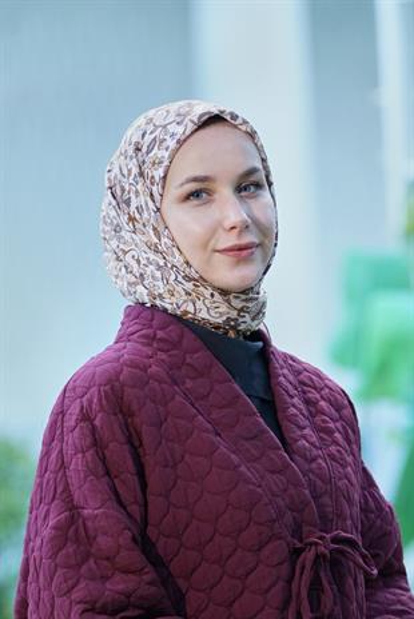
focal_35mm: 115
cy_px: 310
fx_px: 1981
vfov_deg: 17.8
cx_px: 207
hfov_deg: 11.9
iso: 640
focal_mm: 115
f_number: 2.8
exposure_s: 1/200
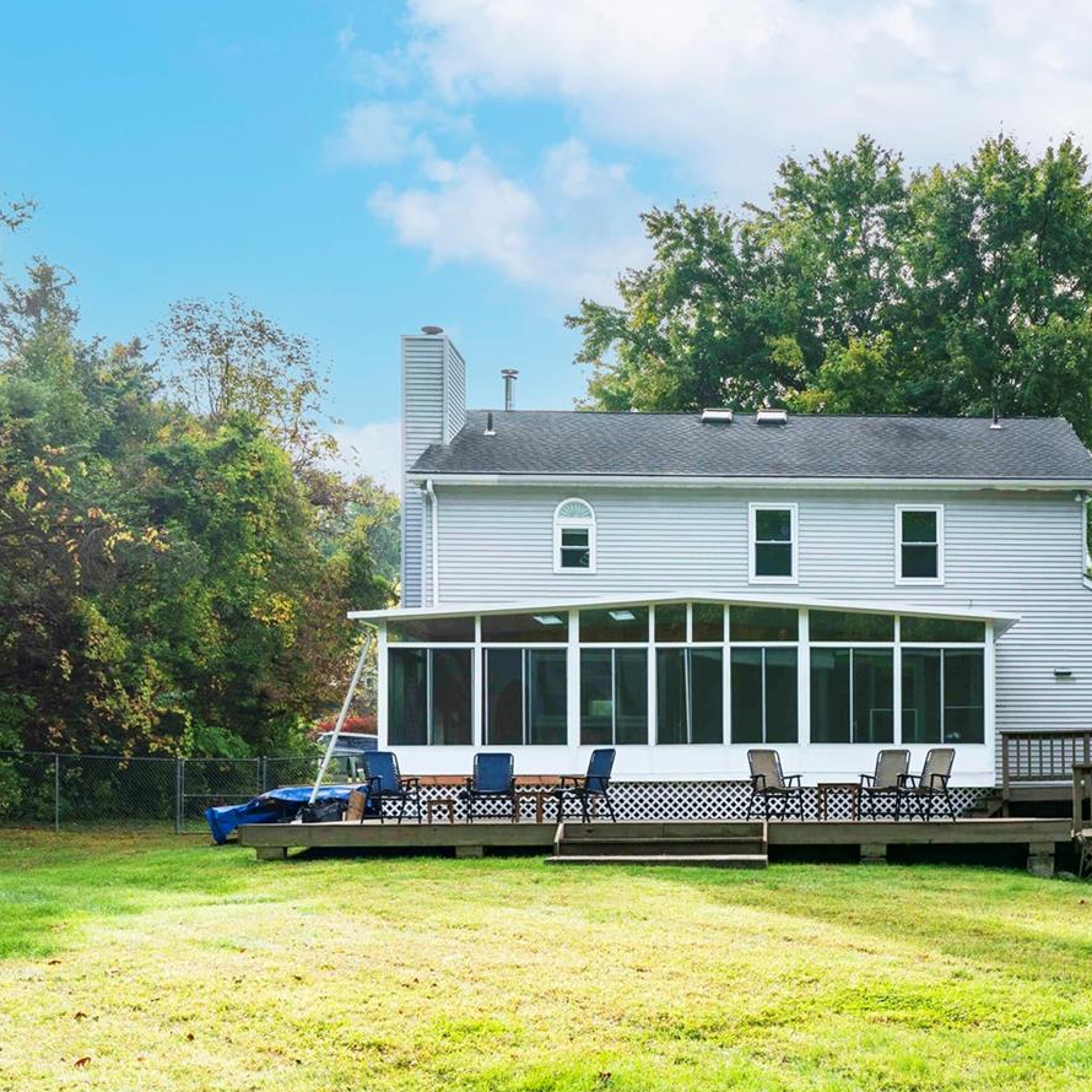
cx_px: 886
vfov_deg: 38.9
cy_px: 682
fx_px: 1535
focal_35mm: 43
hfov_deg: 37.6
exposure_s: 1/100
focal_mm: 22
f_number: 9
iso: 400
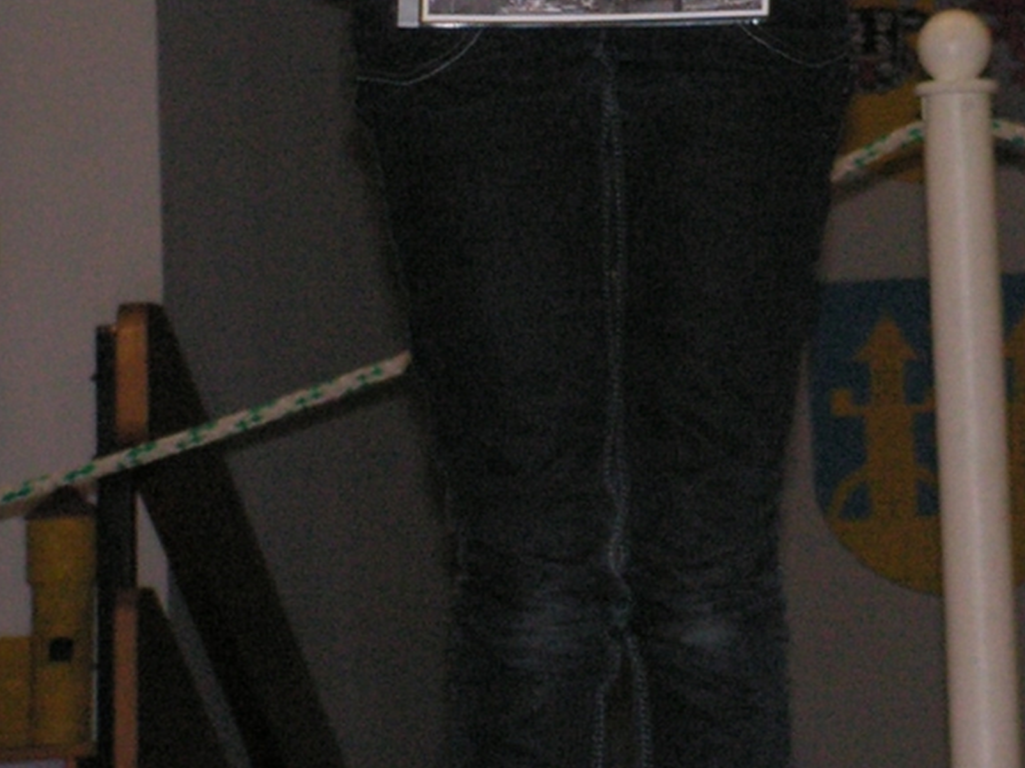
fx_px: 7133
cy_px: -236
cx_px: 1236
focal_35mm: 241
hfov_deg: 8.1
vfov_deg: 6.1
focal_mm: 14.5
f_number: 3.3
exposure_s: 1/100
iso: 200
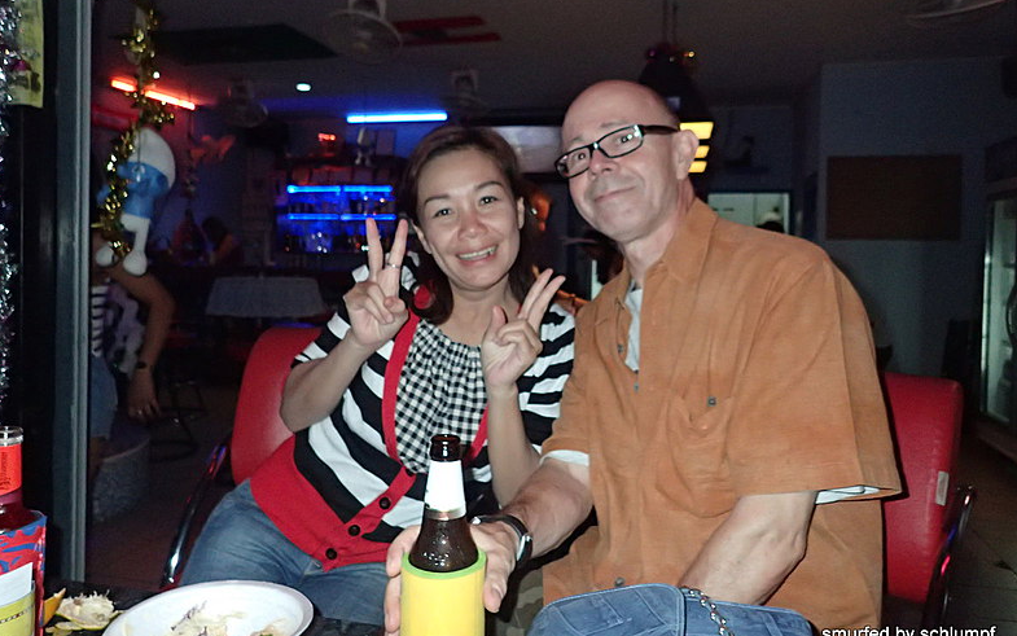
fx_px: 749
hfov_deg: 68.4
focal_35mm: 27
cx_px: 501
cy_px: 277
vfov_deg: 45.9
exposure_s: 1/30
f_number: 5.6
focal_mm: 4.5
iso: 800
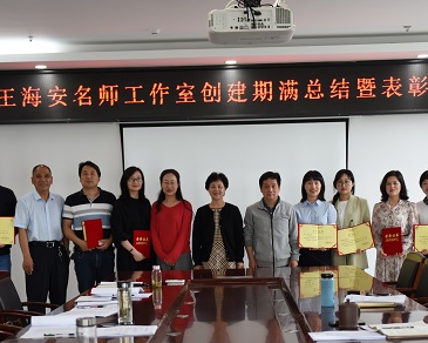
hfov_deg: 26.4
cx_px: 220
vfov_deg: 21.1
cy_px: 260
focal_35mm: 72
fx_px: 912
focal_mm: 40
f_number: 2.8
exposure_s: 1/100
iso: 360
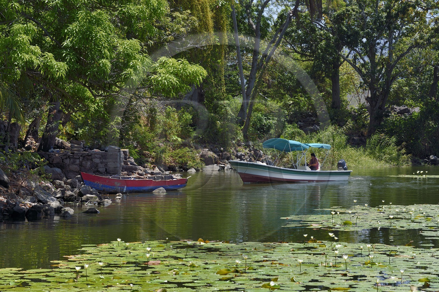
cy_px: 146
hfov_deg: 20.4
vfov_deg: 13.7
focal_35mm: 100
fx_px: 1218
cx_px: 220
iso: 200
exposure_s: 1/400
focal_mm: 100
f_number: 7.1
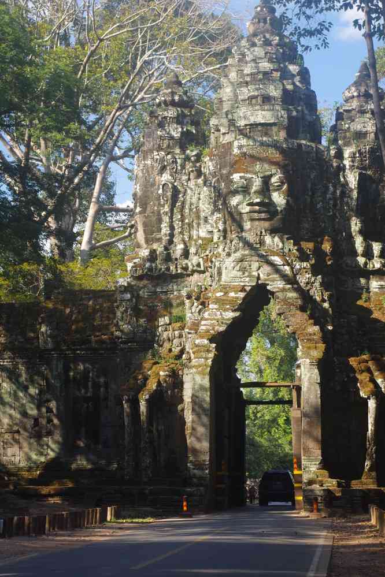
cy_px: 288
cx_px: 192
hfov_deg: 18.2
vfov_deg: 27.0
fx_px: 1203
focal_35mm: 75
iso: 400
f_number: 8
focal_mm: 50
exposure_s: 1/80
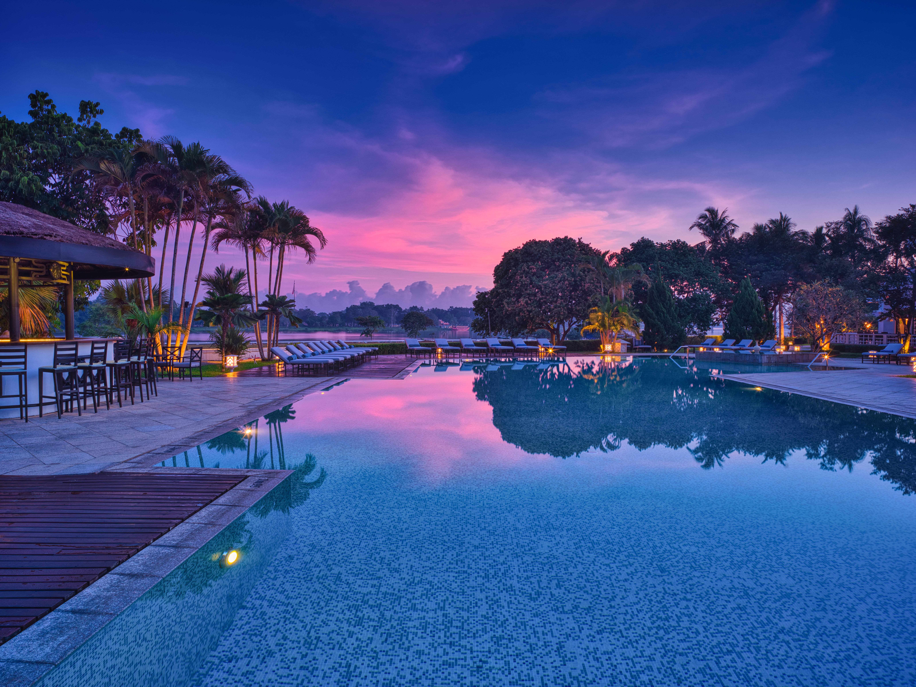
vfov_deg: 40.7
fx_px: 926
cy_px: 344
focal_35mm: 35
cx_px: 458
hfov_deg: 52.6
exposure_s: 8
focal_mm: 30
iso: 100
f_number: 11
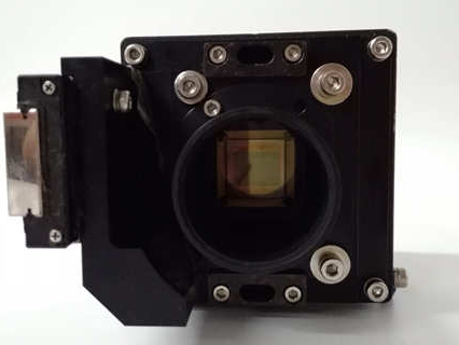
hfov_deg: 48.9
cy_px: 174
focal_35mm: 38
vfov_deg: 37.8
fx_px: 504
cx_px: 218
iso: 829
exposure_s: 1/33
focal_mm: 3.79
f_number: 2
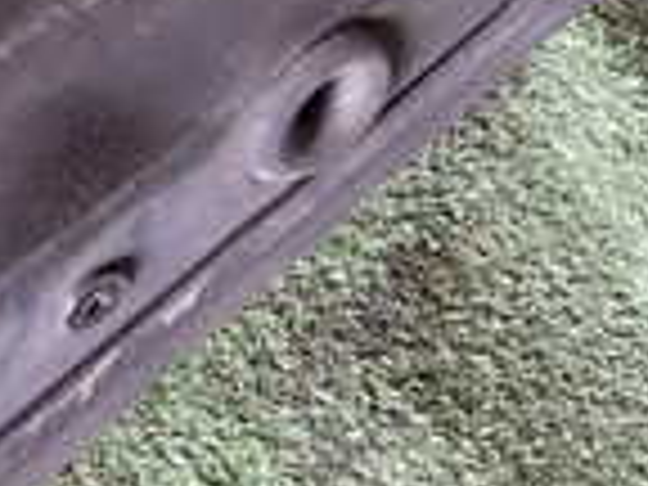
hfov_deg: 18.6
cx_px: 585
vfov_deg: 13.3
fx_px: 1947
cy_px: -279
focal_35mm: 104
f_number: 2
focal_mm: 4.5
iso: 200
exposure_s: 1/60
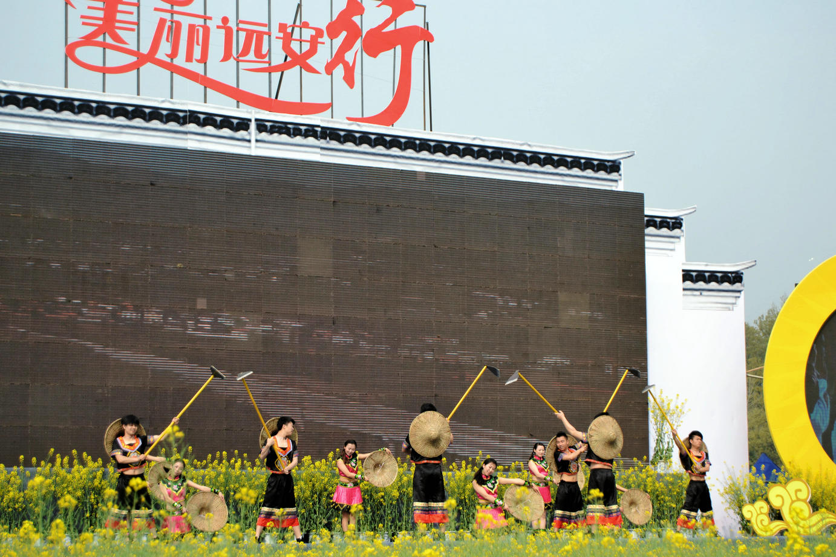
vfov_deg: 17.5
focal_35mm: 78
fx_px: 1812
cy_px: 278
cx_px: 418
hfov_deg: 26.0
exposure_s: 1/1000
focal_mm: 52
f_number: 5.6
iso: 400
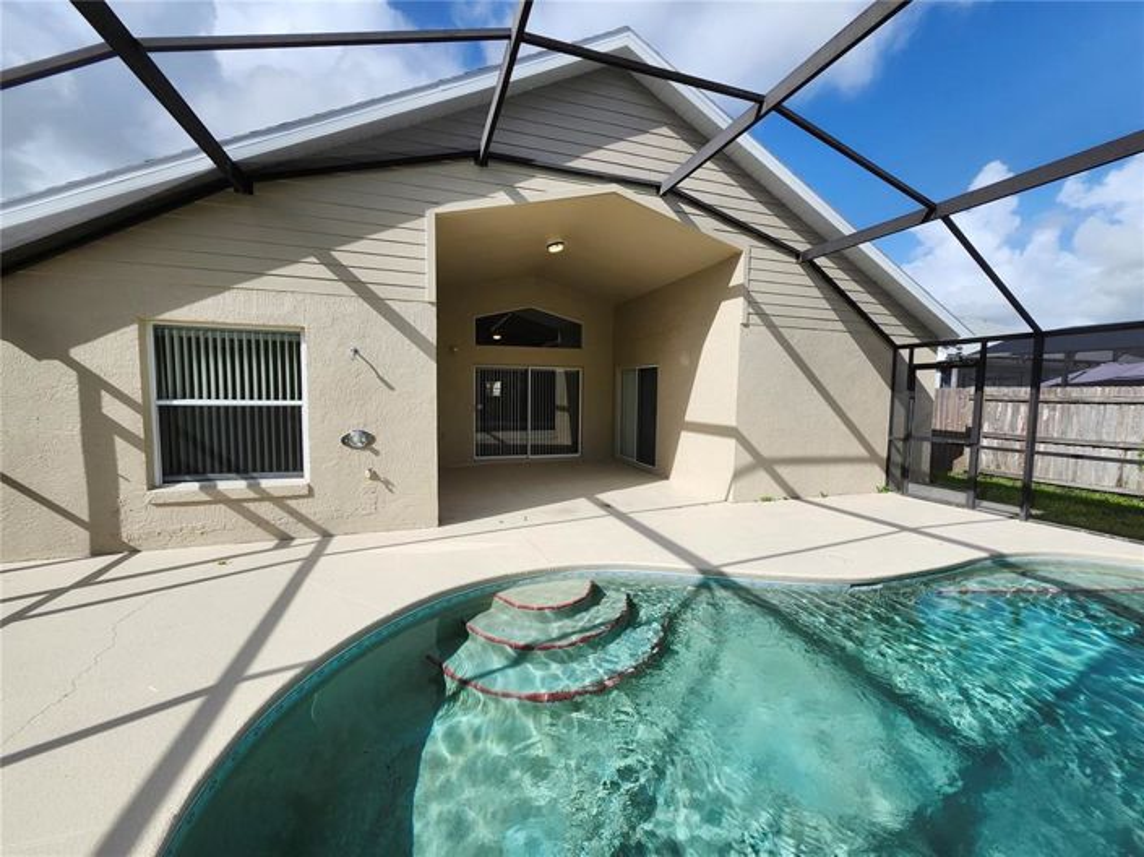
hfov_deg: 106.2
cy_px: 428
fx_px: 429
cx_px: 572
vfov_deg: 89.9
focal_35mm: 13
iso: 40
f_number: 2.2
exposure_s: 1/1108
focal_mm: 1.74
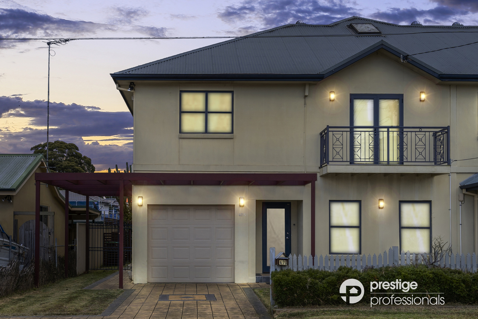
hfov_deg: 48.5
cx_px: 239
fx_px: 531
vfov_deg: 33.4
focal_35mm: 40
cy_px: 160
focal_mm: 27
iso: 320
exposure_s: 1/250
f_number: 10
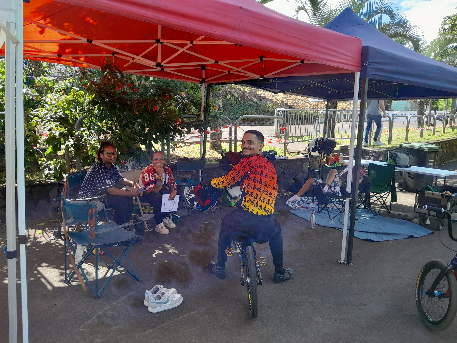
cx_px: 228
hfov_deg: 67.3
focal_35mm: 26
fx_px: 343
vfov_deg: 53.1
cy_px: 172
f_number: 1.8
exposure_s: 1/100
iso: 40
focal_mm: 3.98
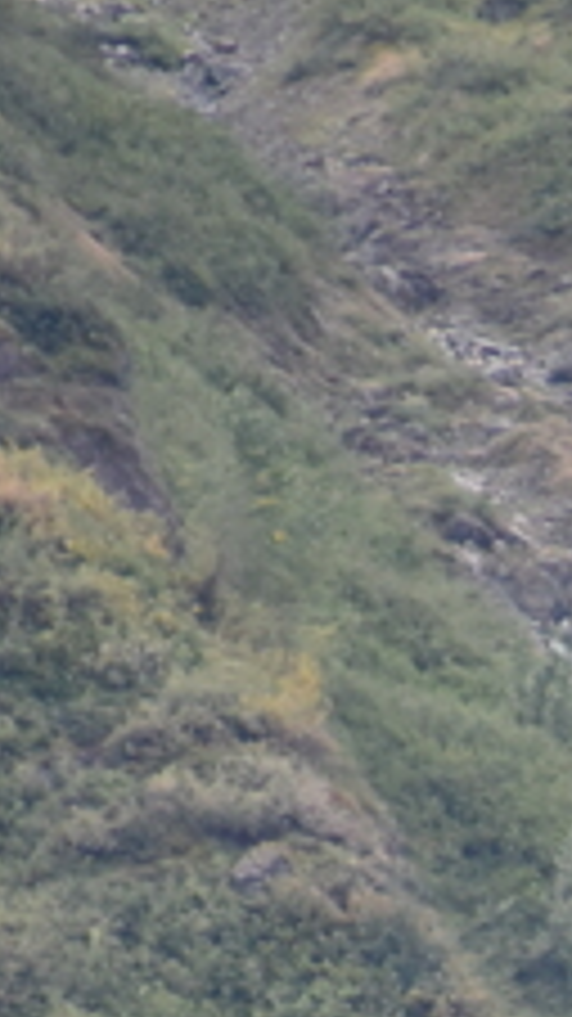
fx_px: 47951
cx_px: 1811
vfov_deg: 1.2
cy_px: 1760
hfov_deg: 0.7
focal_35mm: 1777
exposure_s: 1/640
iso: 1100
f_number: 5.6
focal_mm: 300
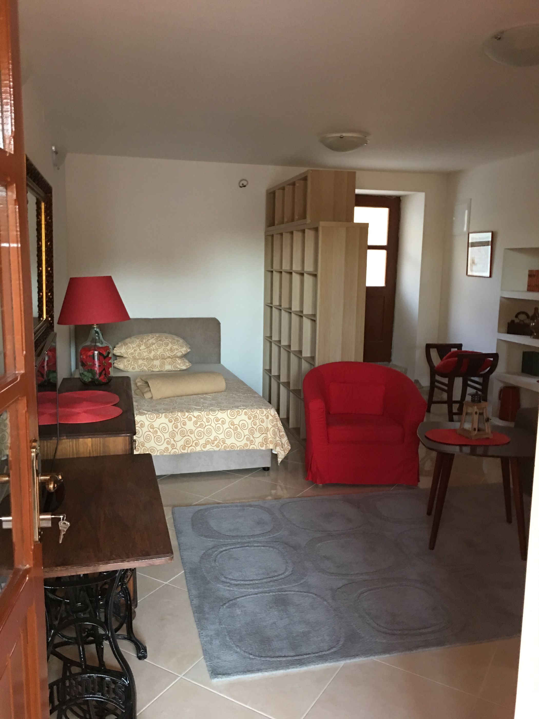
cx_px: 270
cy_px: 360
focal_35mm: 29
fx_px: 602
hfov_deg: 48.2
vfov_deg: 61.7
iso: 80
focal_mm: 4.15
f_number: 2.2
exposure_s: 1/10
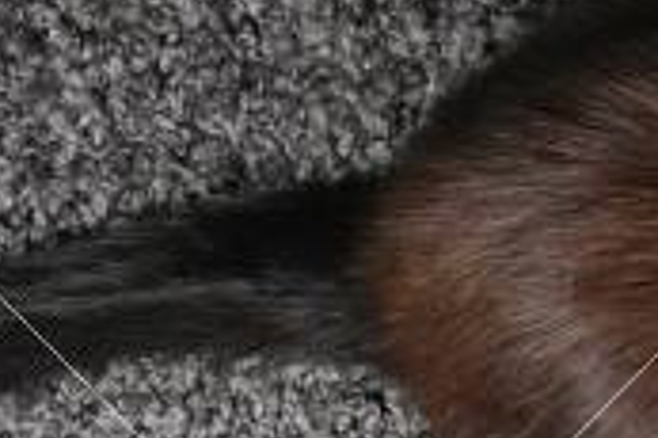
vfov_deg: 4.8
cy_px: -202
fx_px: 5145
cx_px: 1742
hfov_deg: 6.8
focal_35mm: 282
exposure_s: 1/160
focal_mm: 25
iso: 100
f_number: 8
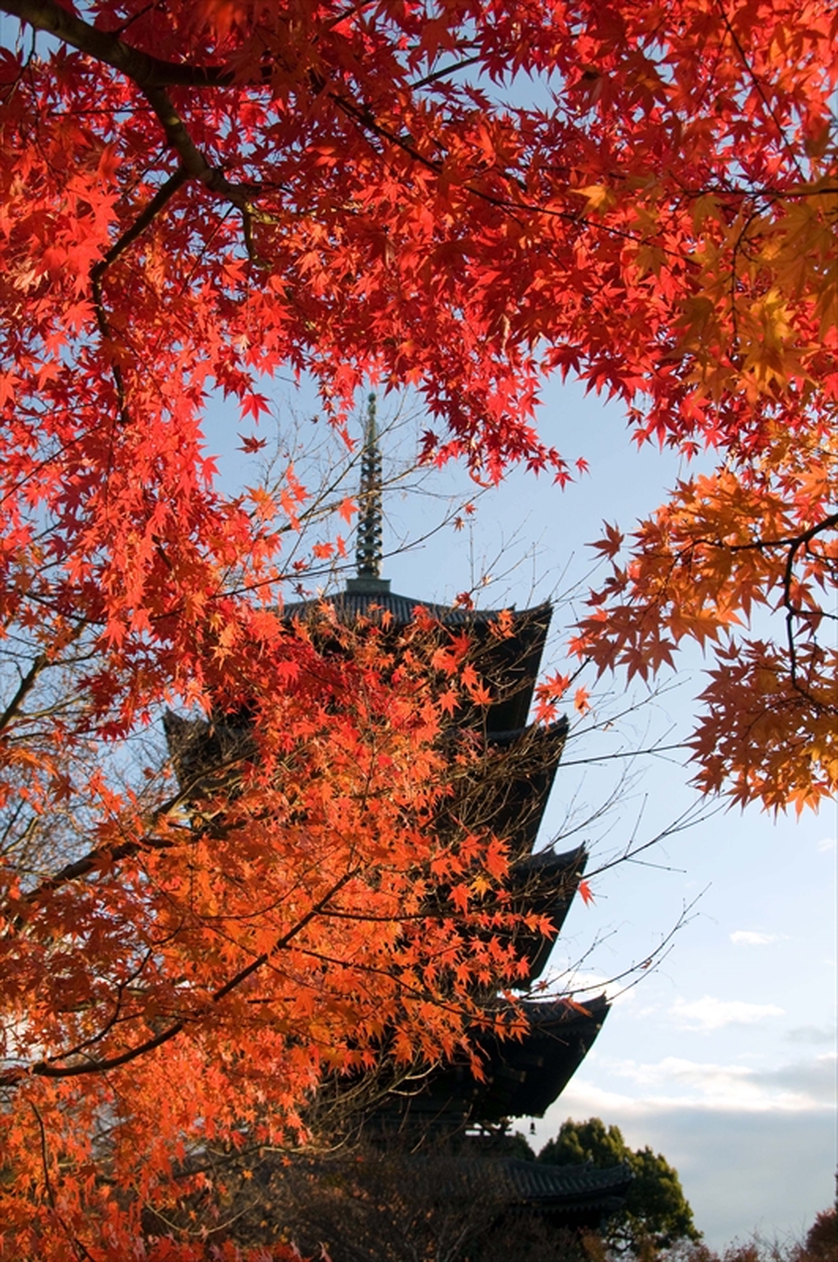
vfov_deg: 49.6
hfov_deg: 34.1
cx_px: 419
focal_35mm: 39
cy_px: 631
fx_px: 1366
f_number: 7.1
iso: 200
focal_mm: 26
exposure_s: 1/200
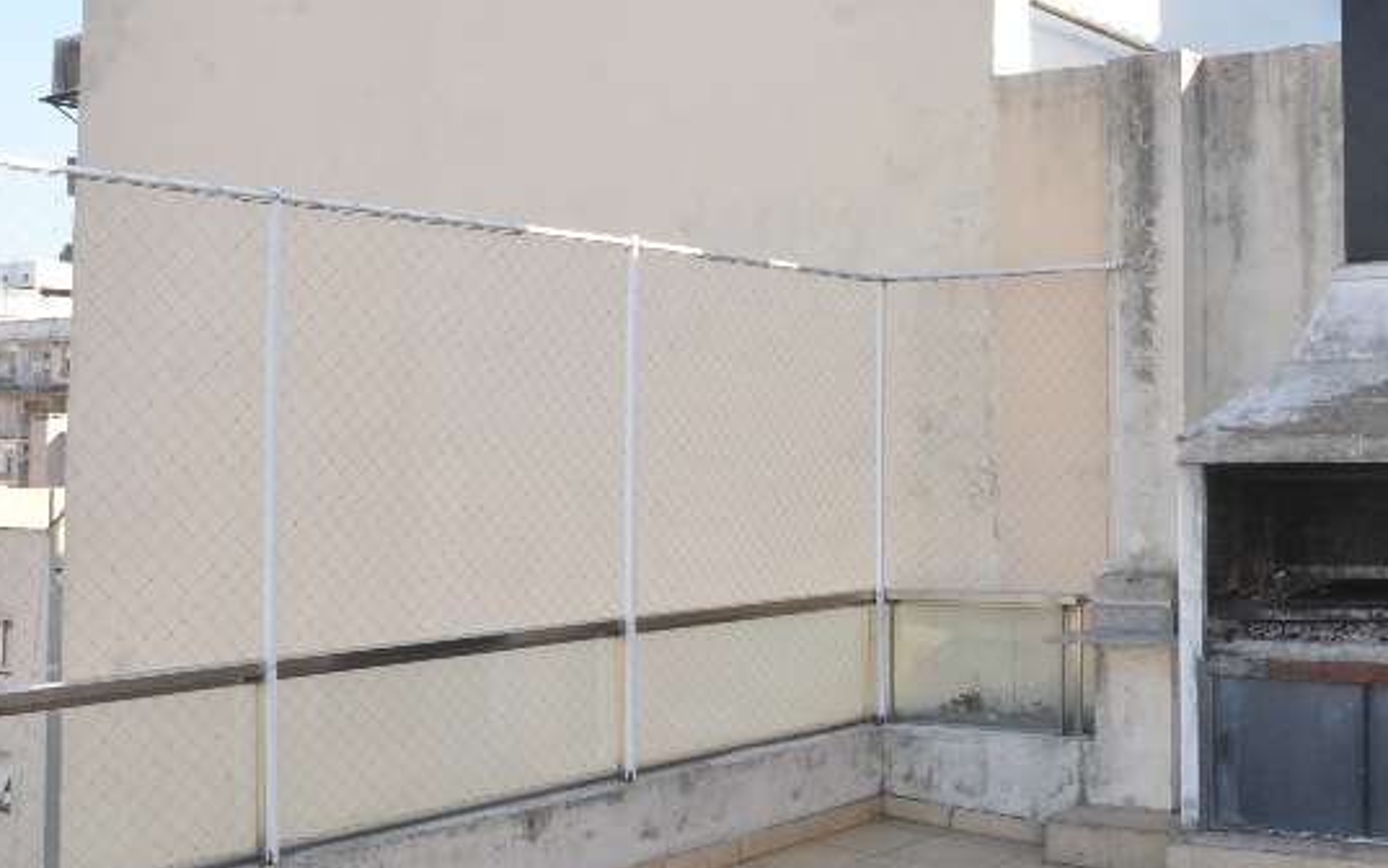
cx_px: 1150
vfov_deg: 27.9
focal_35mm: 46
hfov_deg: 41.2
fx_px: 1741
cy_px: 336
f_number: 14
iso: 800
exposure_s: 1/250
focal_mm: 18
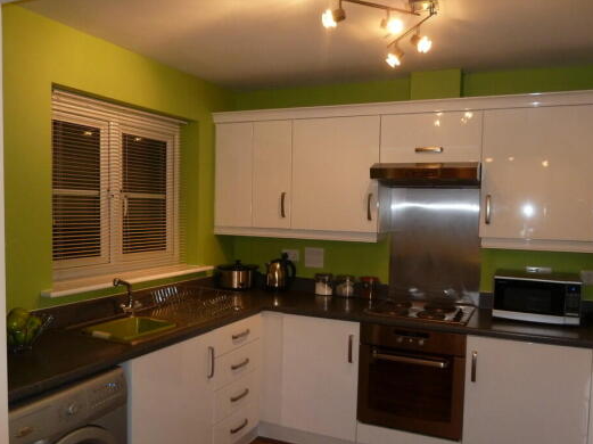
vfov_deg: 49.6
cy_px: 248
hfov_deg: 63.4
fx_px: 479
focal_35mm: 28
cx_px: 318
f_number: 3.3
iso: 250
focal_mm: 4.1
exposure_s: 1/30
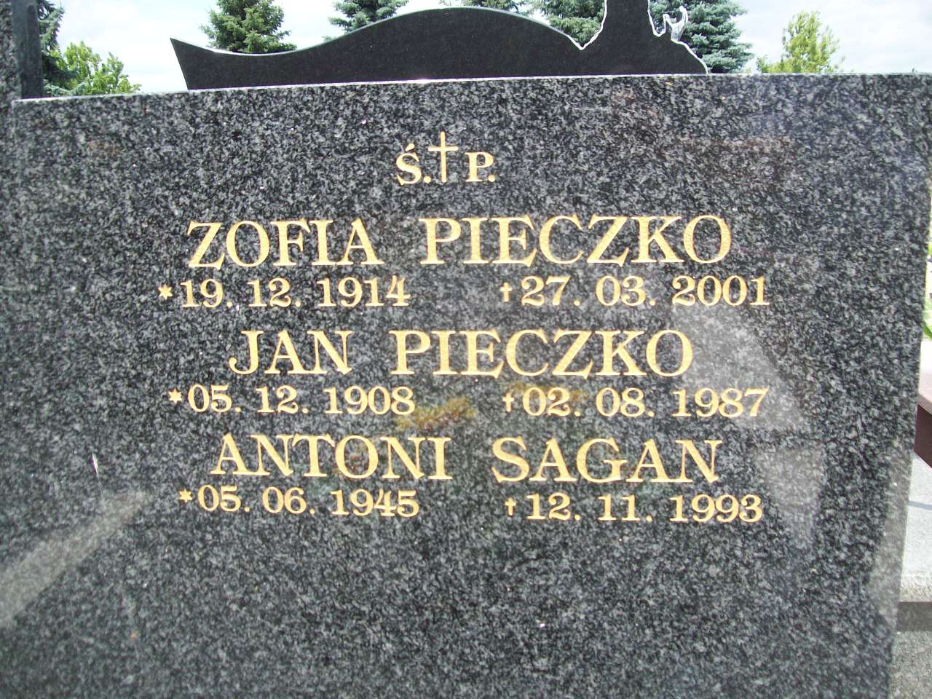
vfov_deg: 39.7
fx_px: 969
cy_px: 350
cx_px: 466
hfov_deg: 51.4
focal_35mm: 36
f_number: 2.7
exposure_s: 1/530
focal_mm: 6
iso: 80
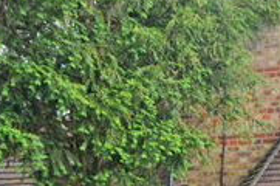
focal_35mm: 87
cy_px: 176
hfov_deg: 21.5
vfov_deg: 15.4
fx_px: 675
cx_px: 348
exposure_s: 1/40
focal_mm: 15
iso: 400
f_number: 7.1
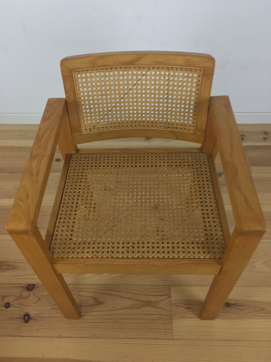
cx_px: 136
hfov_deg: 48.2
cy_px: 181
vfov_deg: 61.7
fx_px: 303
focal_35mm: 29
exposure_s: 1/33
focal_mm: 4.15
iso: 32
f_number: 2.2
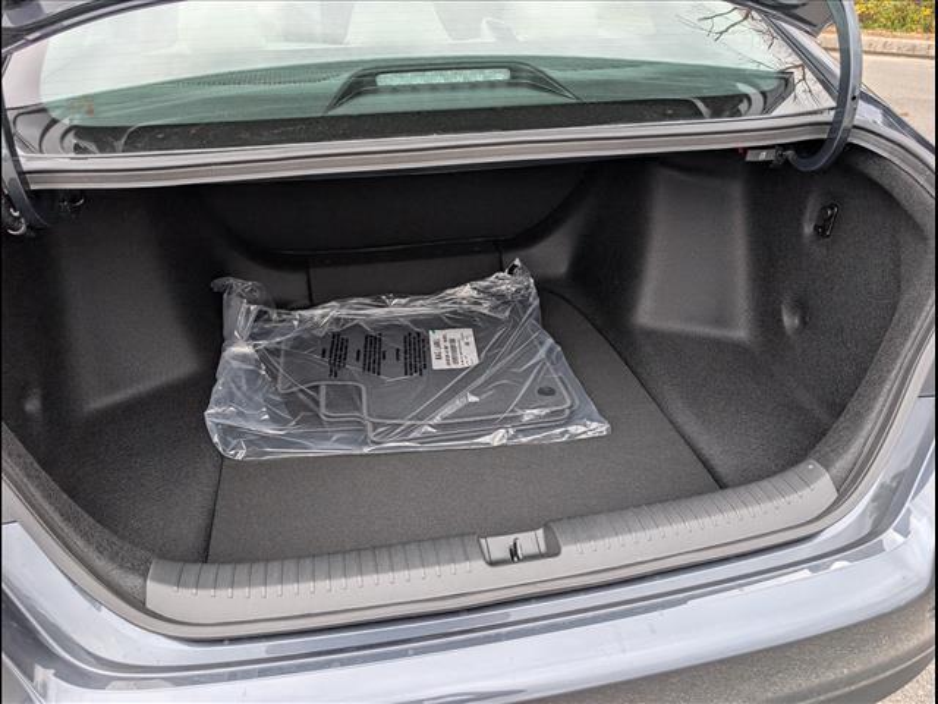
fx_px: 650
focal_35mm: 24
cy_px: 352
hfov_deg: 71.6
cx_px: 469
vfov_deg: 56.8
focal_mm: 6.9
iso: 116
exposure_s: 1/385
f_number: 1.68
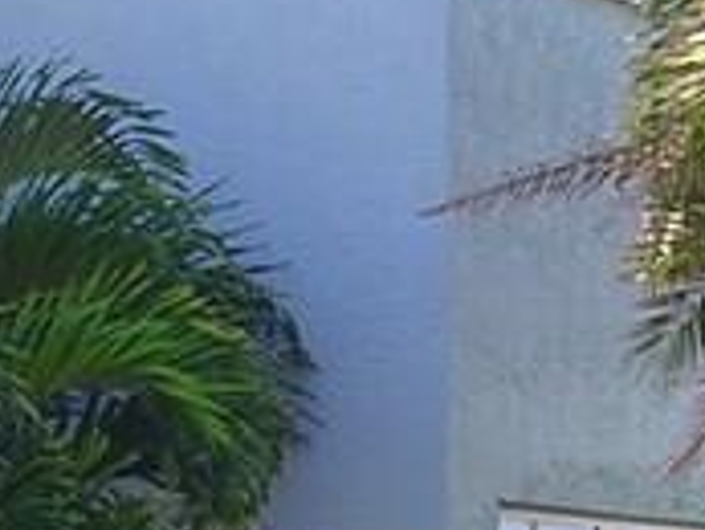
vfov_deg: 6.6
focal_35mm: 225
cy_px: 461
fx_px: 4586
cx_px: 668
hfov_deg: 8.8
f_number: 2.8
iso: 50
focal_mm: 5.8
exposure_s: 1/270
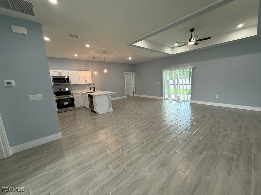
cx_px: 130
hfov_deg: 102.1
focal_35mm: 14
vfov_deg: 85.7
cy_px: 98
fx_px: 106
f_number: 2.2
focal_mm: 2.22
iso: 160
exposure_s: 1/120
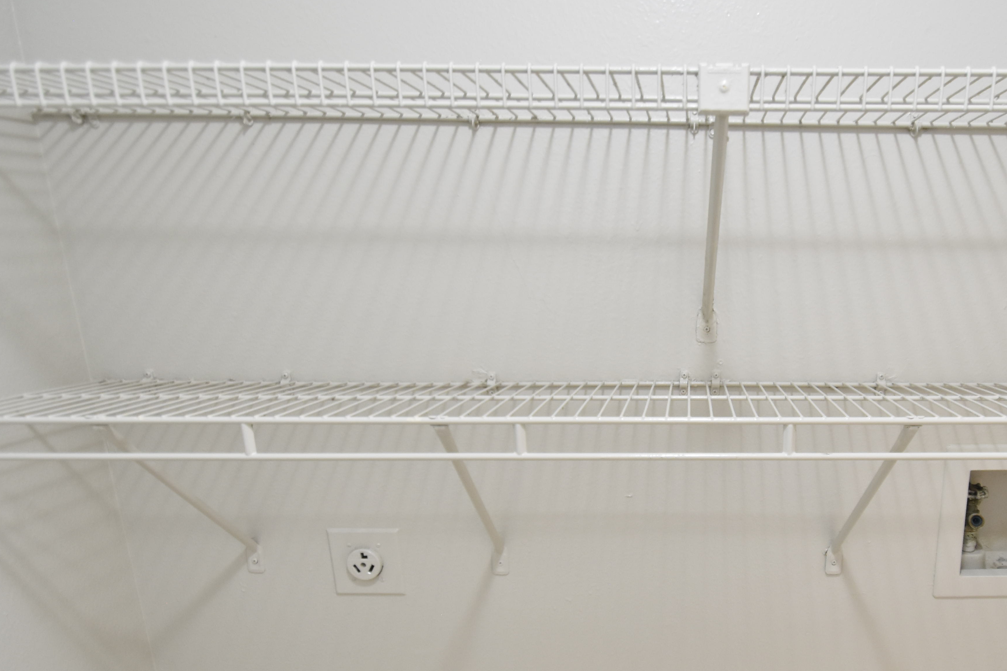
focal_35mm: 26
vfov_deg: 48.2
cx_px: 697
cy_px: 480
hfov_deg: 66.9
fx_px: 727
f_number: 3.5
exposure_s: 1/20
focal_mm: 10
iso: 800
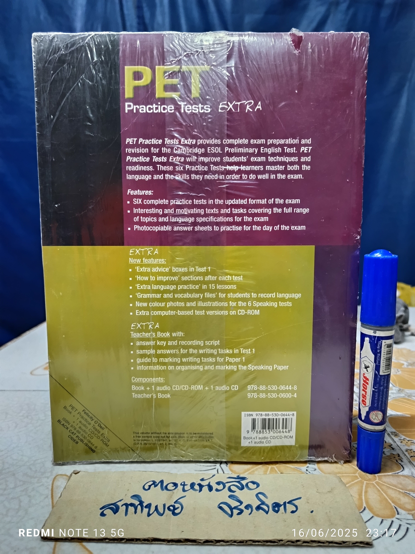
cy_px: 277
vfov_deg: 71.6
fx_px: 384
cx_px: 208
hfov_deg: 56.8
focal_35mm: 24
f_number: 1.7
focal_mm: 5.31
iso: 2024
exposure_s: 1/25
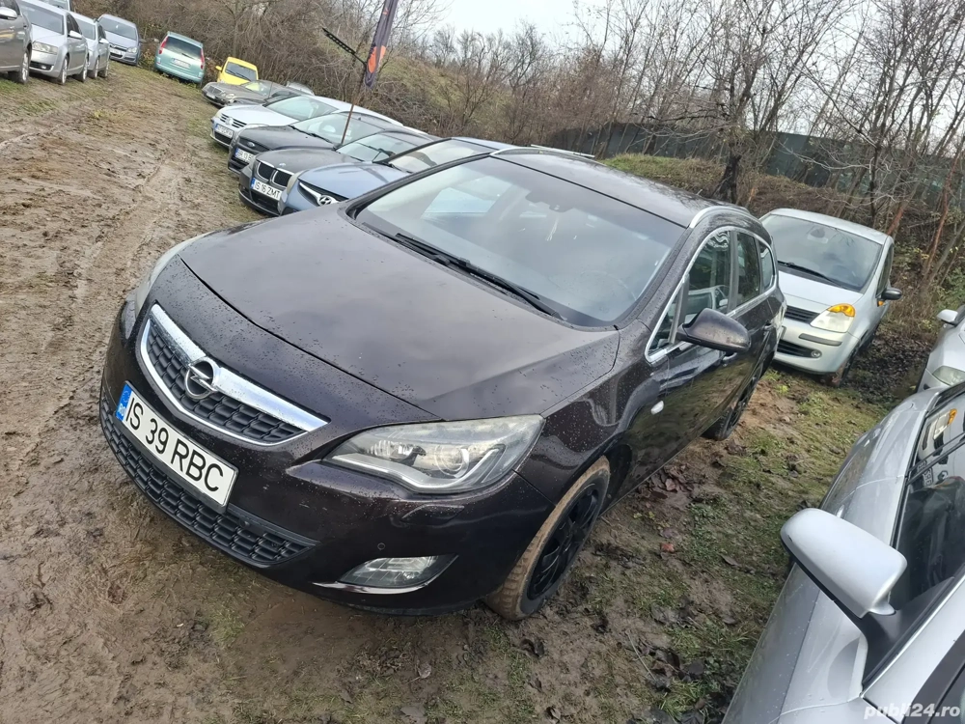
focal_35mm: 23
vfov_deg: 58.9
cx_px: 482
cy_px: 362
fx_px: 641
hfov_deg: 73.9
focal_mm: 5.54
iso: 50
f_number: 1.8
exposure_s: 1/279
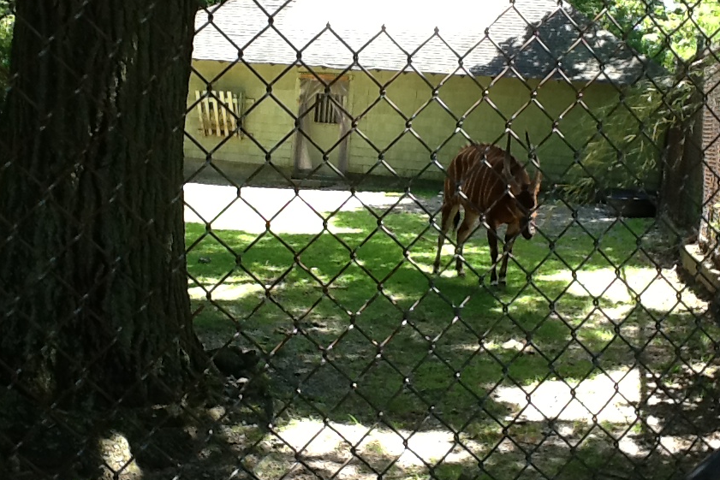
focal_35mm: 38
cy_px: 198
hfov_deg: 50.6
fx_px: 760
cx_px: 335
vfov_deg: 35.0
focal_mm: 2.03
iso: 64
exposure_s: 1/146
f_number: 2.4
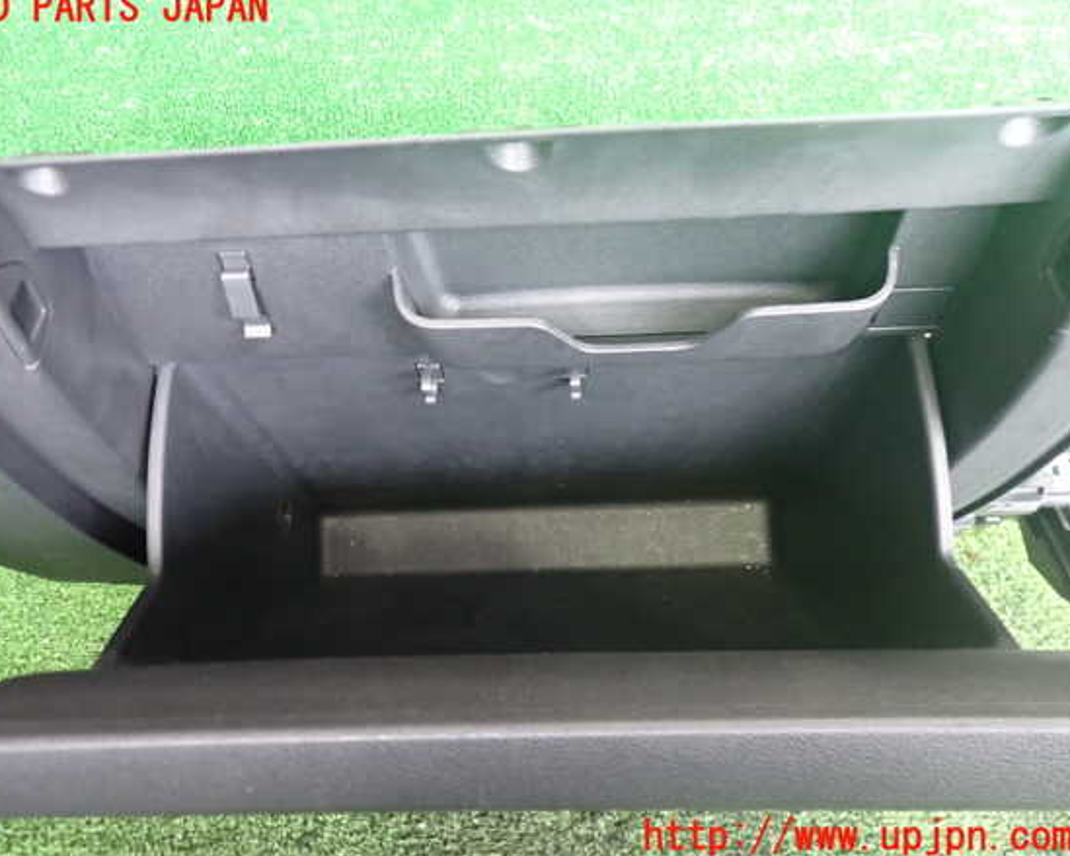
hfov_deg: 55.6
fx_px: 1013
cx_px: 499
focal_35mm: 32
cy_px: 423
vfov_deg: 45.8
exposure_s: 1/60
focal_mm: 5.4
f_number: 2.3
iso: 1000
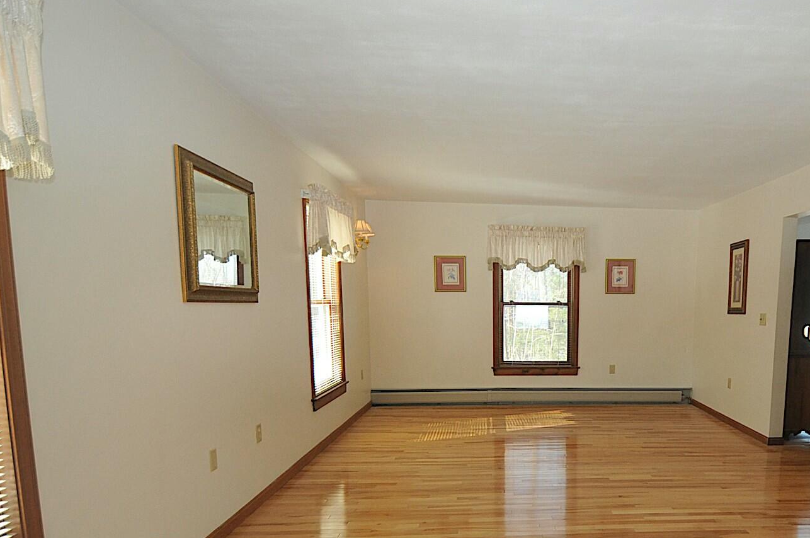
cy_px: 363
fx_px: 562
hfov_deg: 68.8
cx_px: 562
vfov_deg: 50.2
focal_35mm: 25
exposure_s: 1/250
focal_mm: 10
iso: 400
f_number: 3.5
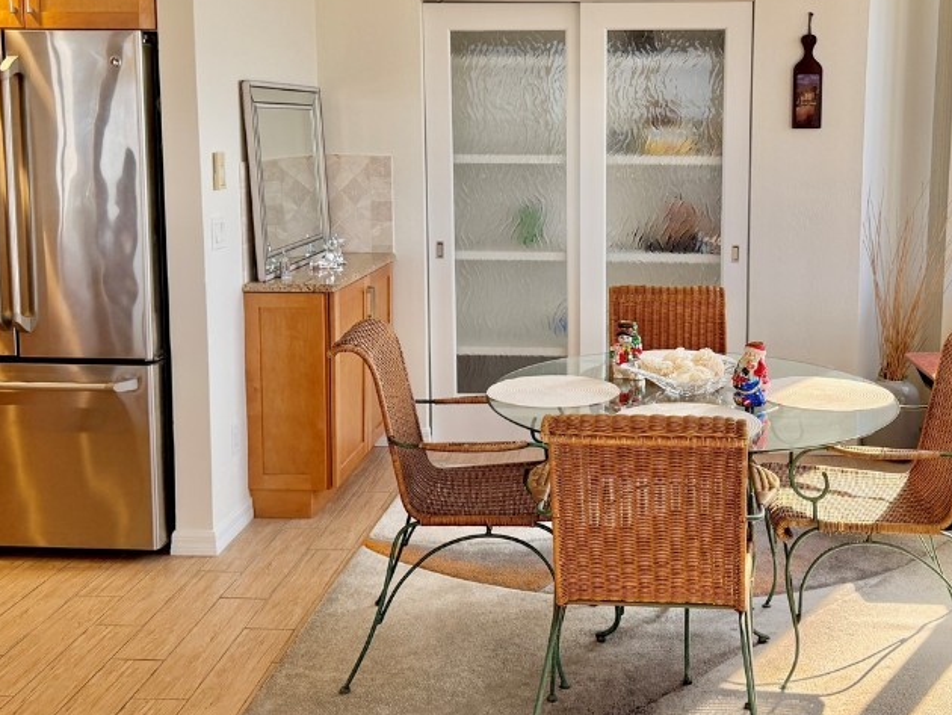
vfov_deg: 36.5
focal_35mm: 39
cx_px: 592
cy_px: 243
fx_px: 1073
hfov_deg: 47.4
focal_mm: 6.76
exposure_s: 1/319
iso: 100
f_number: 1.78
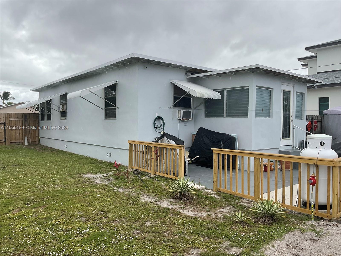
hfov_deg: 61.7
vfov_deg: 48.2
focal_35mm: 29
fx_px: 286
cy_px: 128
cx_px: 170
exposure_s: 1/1195
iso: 16
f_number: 1.8
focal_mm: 3
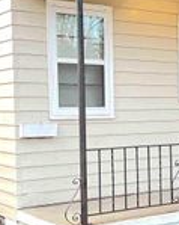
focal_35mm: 82
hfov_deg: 18.2
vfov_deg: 23.2
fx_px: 544
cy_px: 141
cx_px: 179
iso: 125
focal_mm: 5.1
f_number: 1.6
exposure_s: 1/118
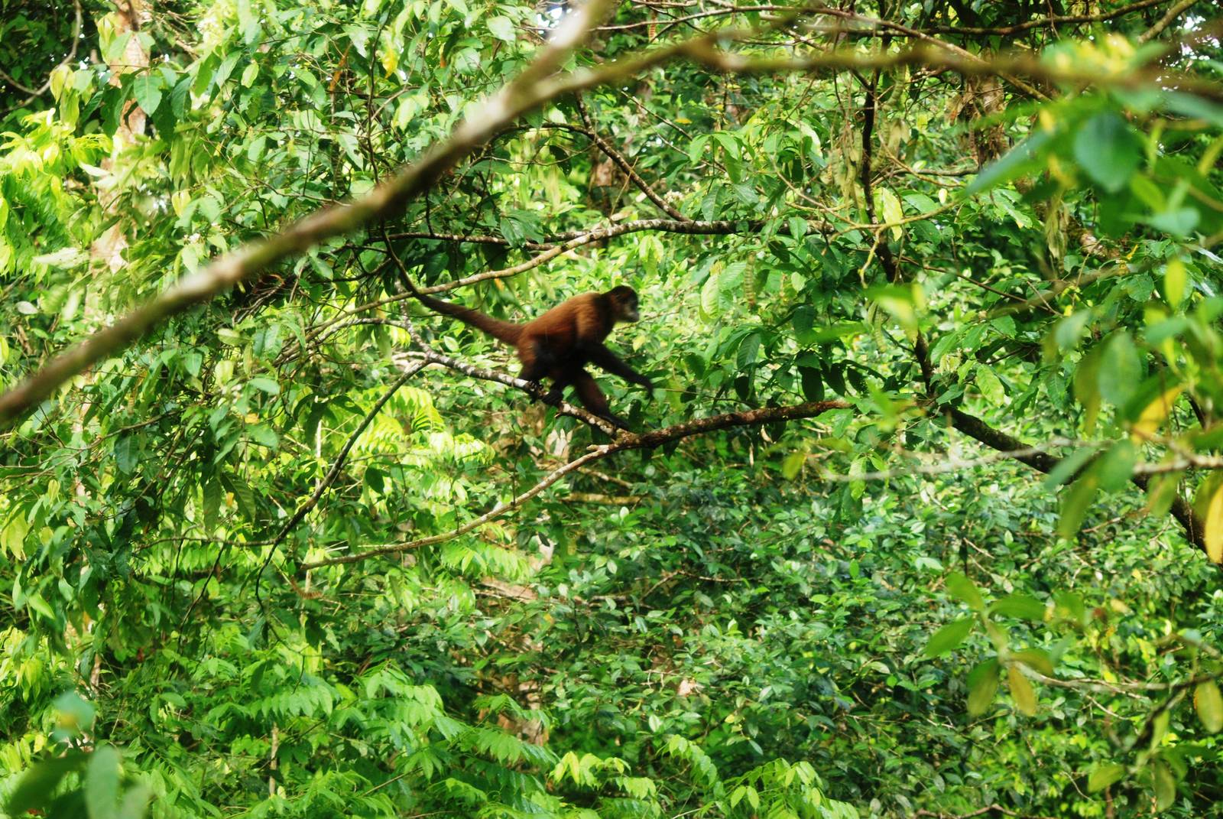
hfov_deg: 19.4
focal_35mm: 105
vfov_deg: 13.1
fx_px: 3571
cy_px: 410
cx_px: 612
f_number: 4
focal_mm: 70
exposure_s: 1/100
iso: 400
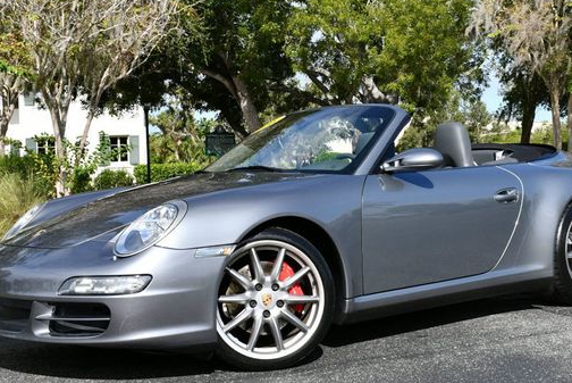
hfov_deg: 32.9
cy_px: 155
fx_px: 970
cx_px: 296
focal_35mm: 61
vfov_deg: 22.3
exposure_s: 1/250
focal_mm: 24
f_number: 8
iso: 100
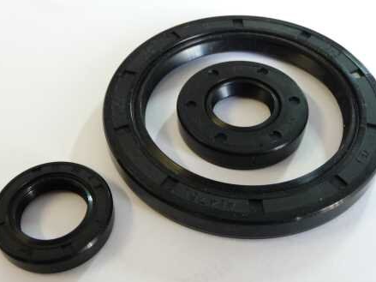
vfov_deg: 30.3
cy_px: 143
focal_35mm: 48
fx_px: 521
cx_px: 192
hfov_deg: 39.7
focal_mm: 7.1
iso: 400
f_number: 4
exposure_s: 1/30
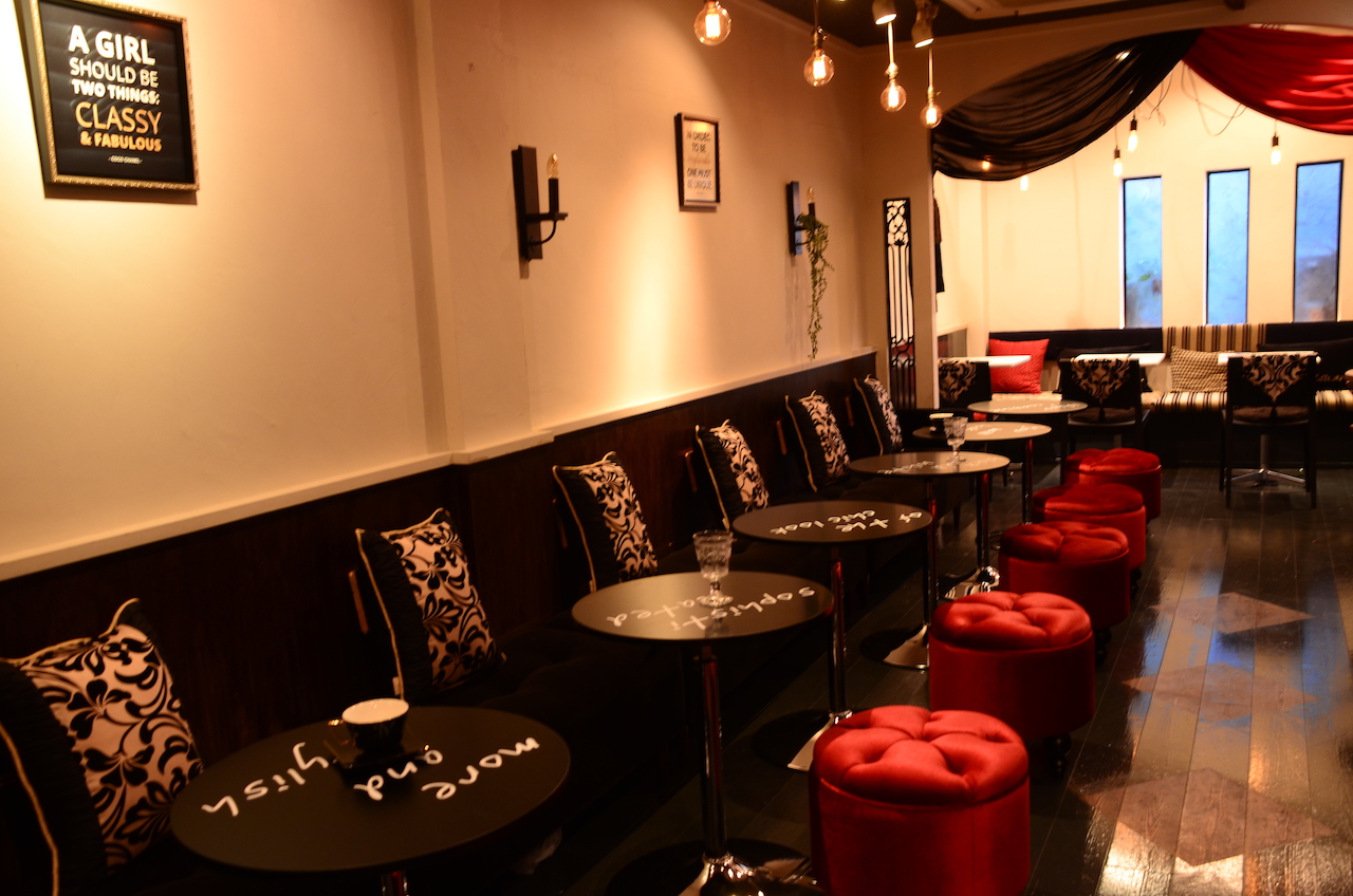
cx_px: 676
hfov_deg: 57.3
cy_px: 448
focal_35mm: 33
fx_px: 1238
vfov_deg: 39.8
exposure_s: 1/5
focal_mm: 22
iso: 320
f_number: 3.8
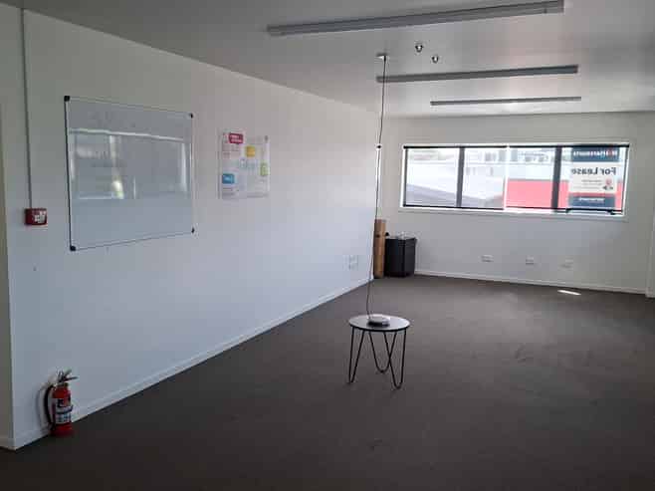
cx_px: 328
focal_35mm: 23
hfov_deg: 73.9
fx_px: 435
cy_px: 246
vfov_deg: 58.8
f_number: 1.8
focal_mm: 5.54
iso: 250
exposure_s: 1/100
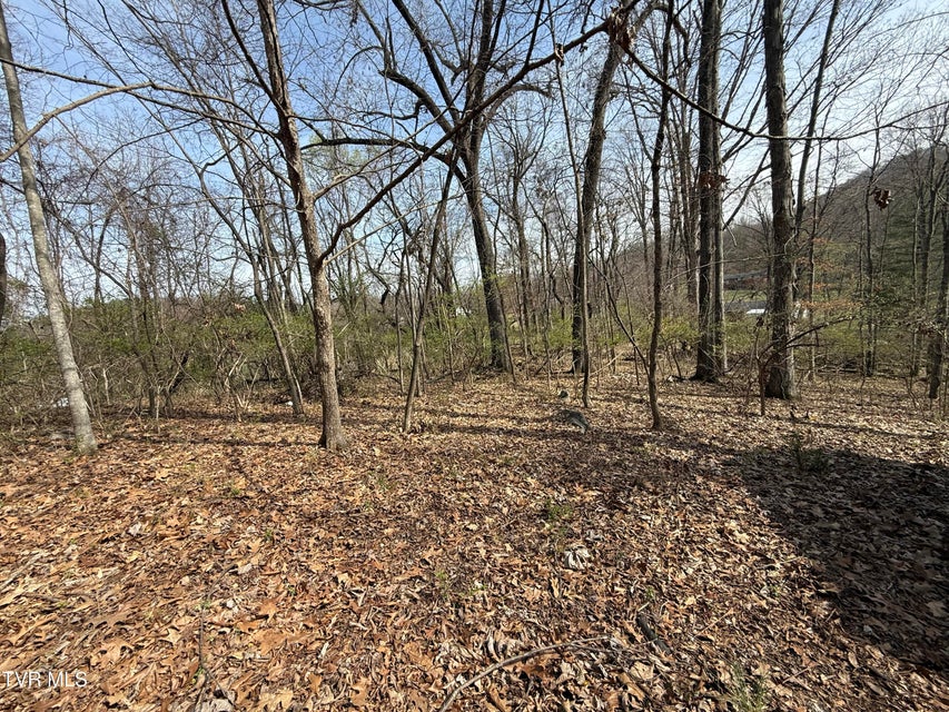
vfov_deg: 85.7
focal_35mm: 14
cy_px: 356
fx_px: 384
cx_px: 474
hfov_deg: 102.1
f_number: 2.2
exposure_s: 1/799
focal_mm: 2.22
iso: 50
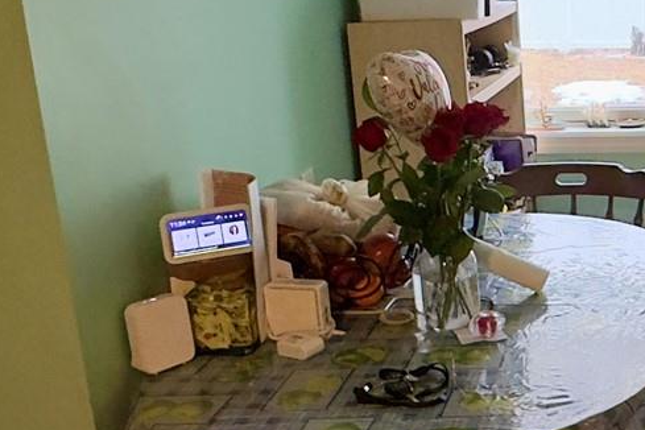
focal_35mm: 61
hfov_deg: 30.2
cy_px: 171
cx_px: 667
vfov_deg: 22.2
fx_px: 1093
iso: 320
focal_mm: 2.22
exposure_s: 1/60
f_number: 2.2
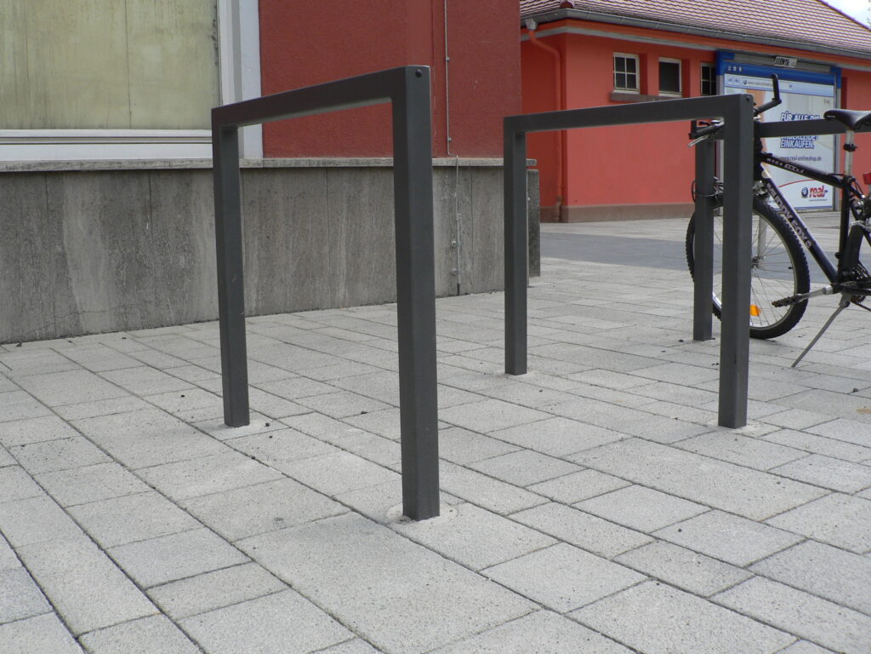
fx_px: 906
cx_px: 436
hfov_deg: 51.4
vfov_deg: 39.7
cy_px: 327
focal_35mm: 36
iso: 80
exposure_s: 1/500
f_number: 4
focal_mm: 6
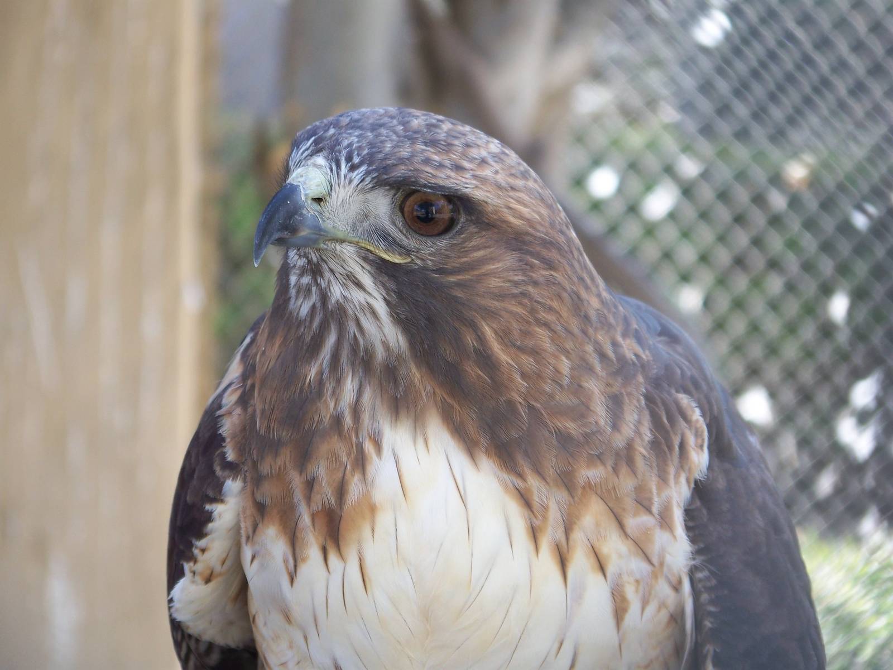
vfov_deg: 7.6
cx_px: 446
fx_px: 5056
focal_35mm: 196
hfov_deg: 10.1
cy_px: 335
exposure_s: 1/50
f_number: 3.6
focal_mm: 31.6
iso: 64
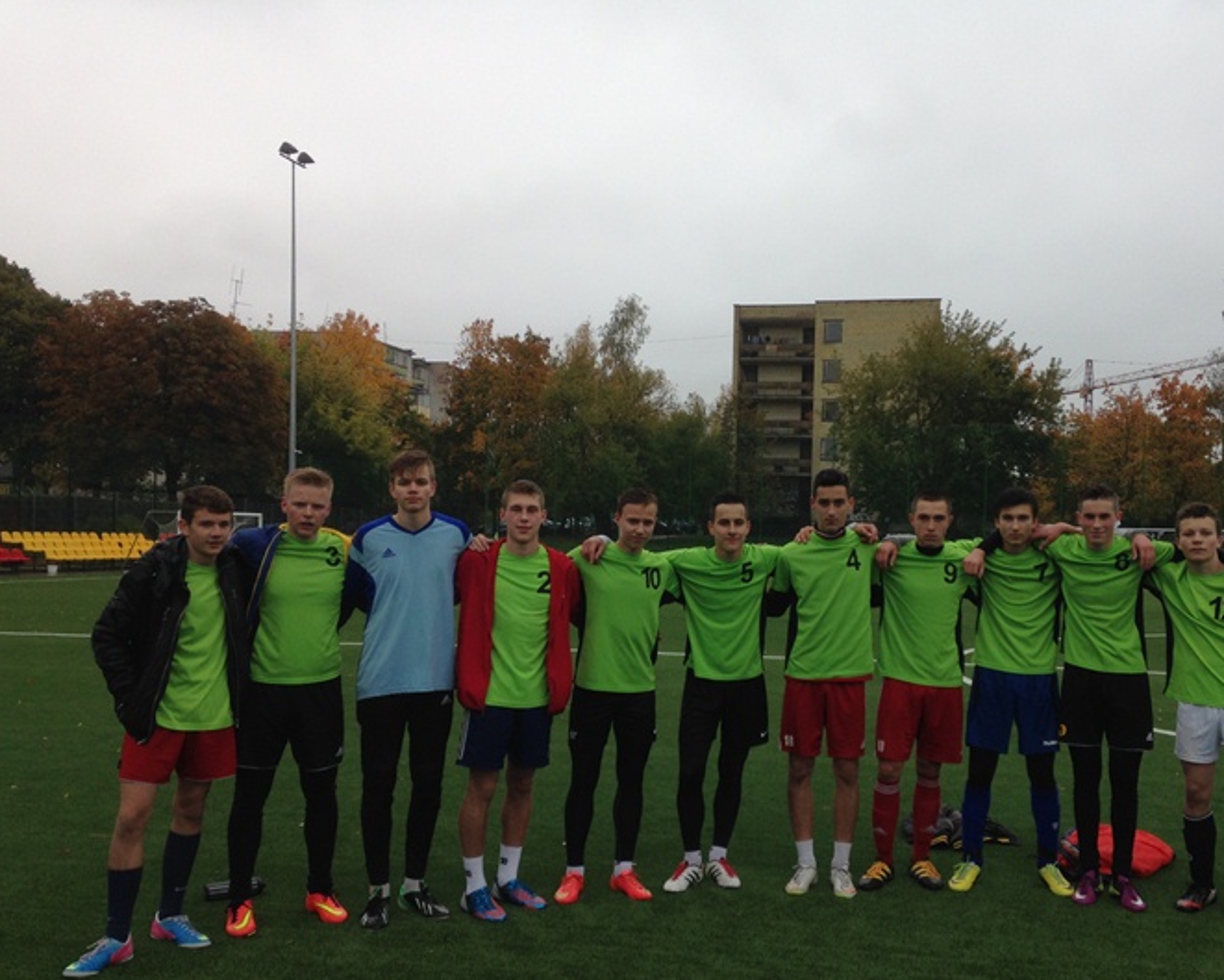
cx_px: 715
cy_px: 552
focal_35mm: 39
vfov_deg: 38.2
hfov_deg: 46.7
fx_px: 1413
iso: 50
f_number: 2.4
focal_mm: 4.12
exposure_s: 1/205
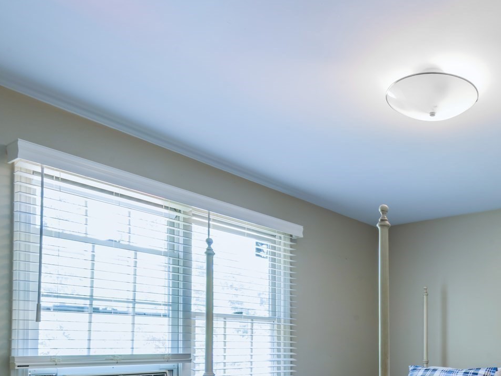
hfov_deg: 60.3
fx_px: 420
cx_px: 332
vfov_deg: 43.4
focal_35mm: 29
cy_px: 349
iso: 100
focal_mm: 14
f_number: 16
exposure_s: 2.5
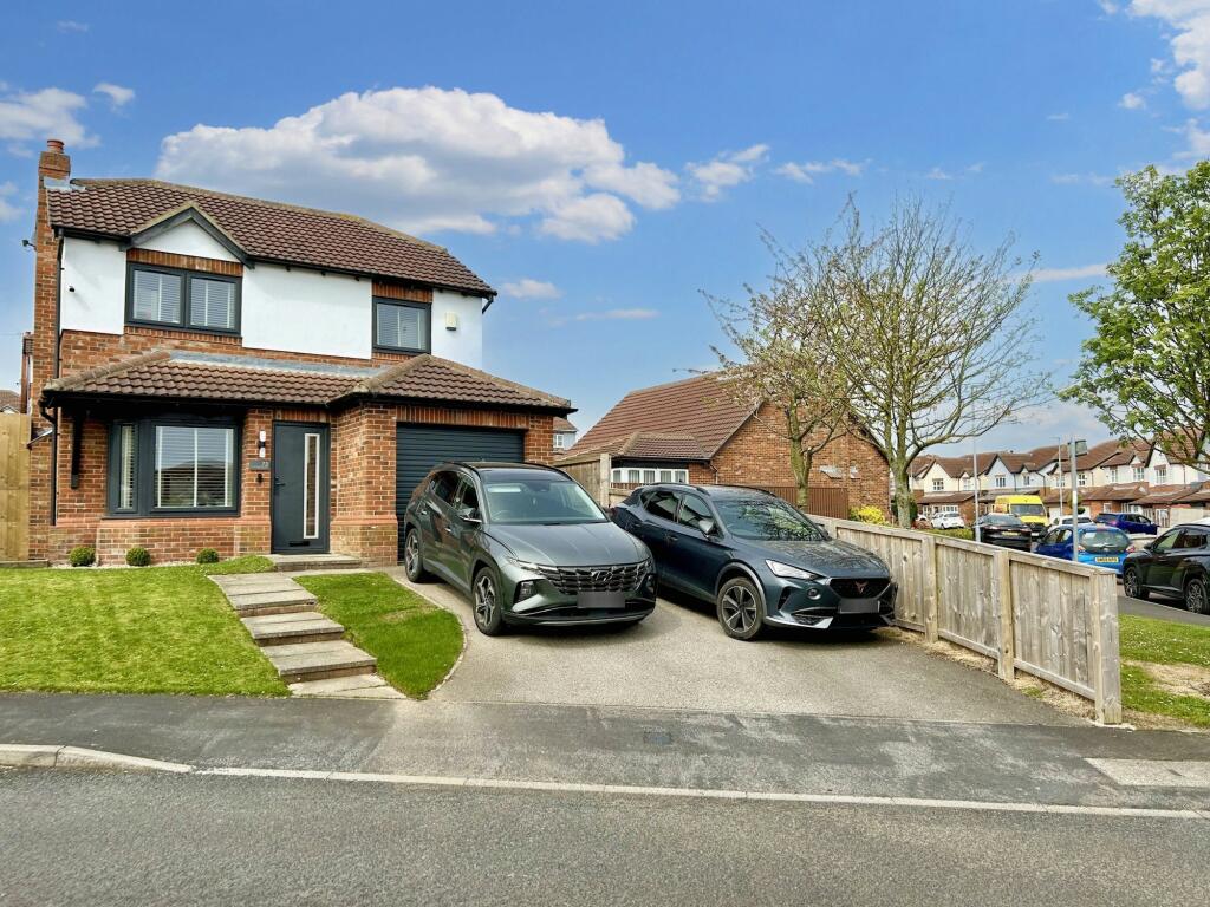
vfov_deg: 53.1
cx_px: 605
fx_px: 909
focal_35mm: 26
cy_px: 454
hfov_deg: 67.3
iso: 50
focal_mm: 5.7
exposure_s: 1/4630
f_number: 1.5
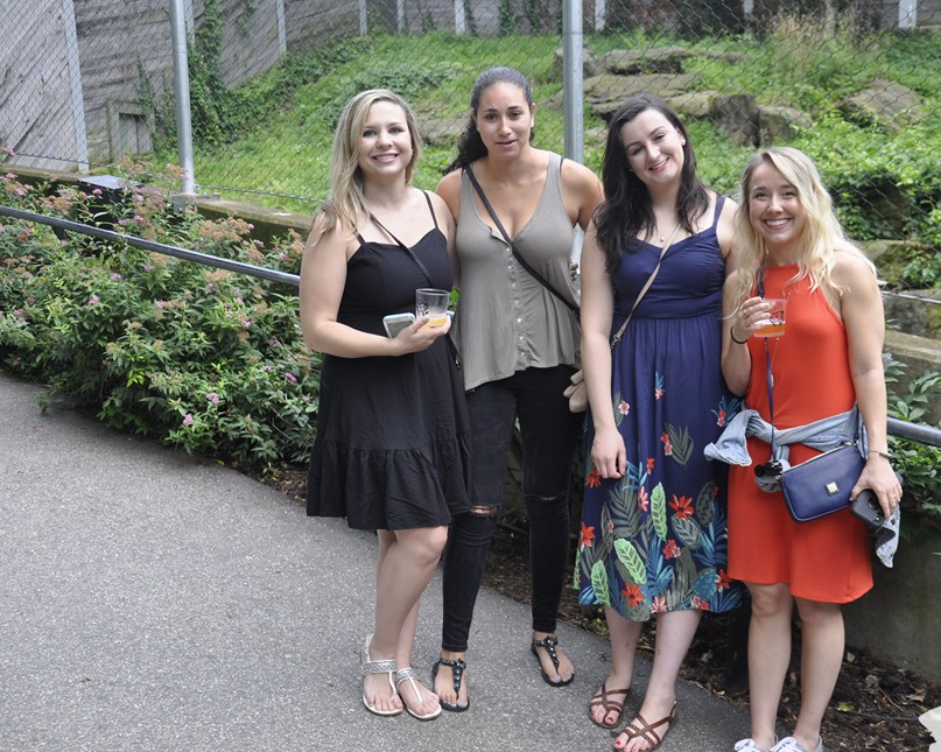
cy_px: 378
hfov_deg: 42.3
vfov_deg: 34.4
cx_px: 533
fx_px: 1213
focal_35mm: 44
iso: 400
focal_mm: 25
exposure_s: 1/60
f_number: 4
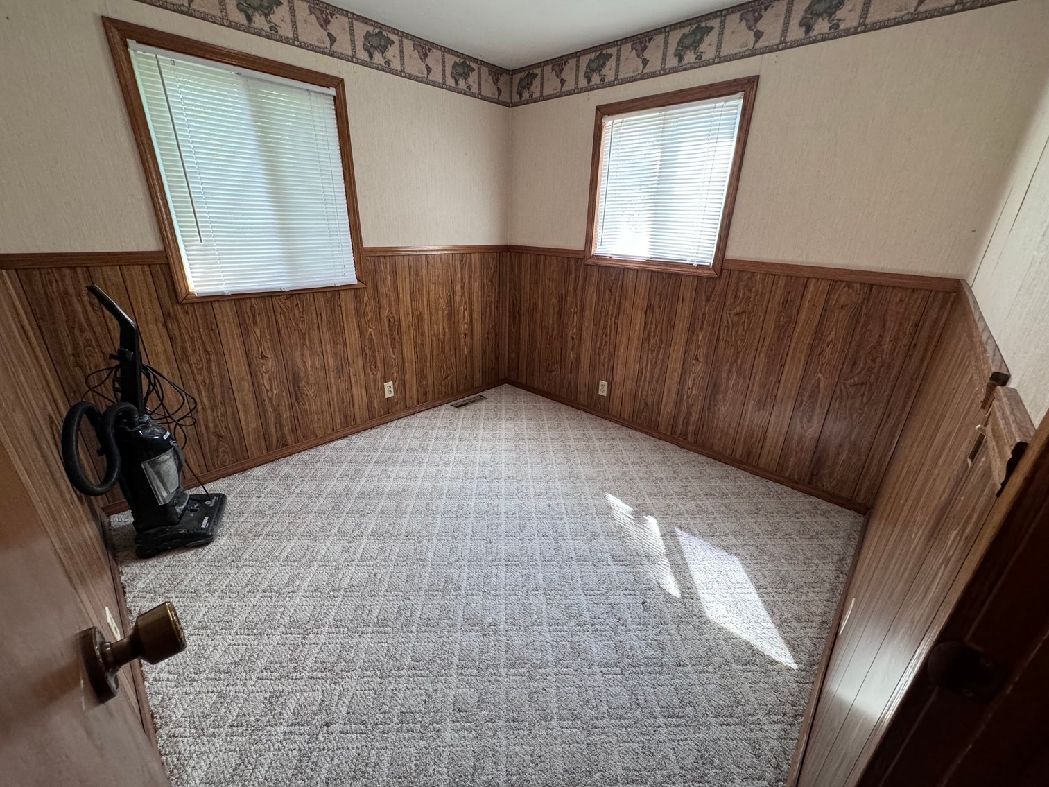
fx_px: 424
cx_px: 524
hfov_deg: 102.1
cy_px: 394
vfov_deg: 85.7
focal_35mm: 14
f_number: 2.2
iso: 250
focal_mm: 2.22
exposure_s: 1/120
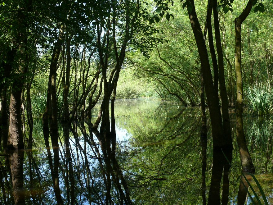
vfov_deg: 28.6
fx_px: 402
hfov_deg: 37.5
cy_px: 102
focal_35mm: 51
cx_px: 136
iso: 100
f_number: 4
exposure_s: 1/125
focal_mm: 9.3
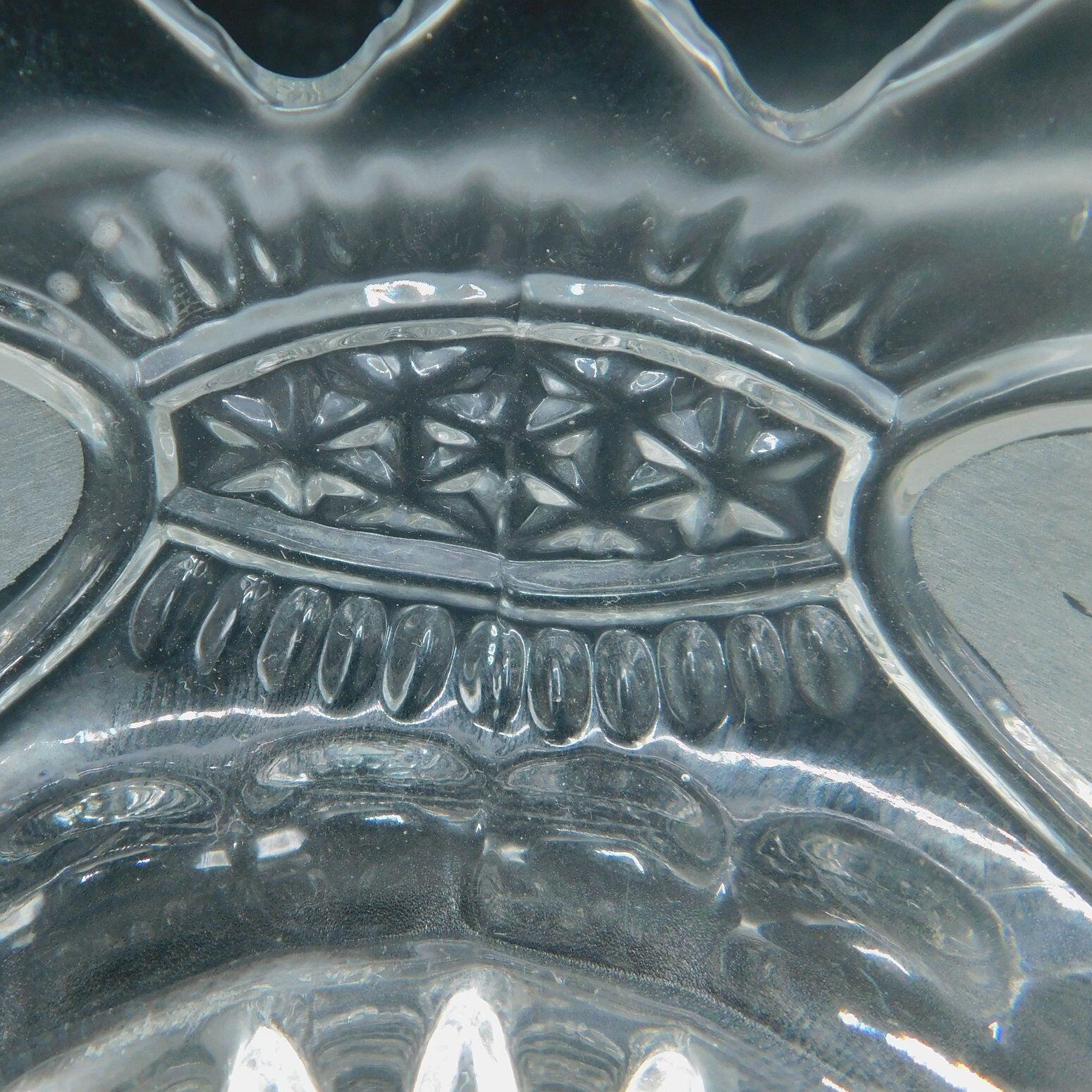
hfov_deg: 56.8
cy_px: 537
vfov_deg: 57.3
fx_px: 999
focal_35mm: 28
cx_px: 425
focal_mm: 4
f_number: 3
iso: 125
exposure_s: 1/40
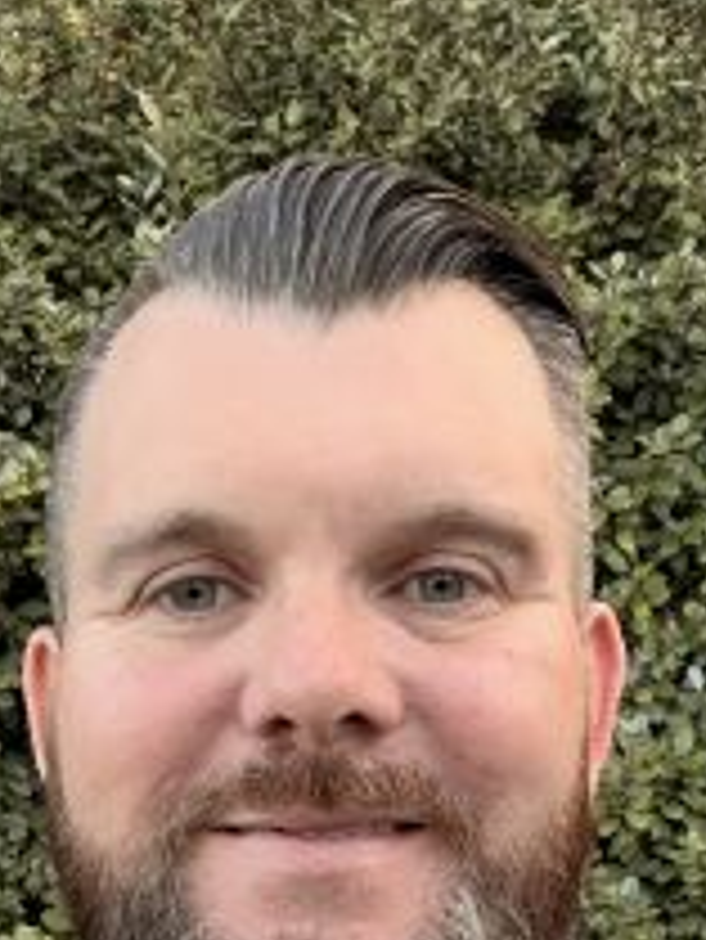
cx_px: 351
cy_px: 976
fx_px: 1874
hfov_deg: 21.3
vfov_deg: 26.4
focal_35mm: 69
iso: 64
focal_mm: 2.71
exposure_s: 1/121
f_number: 1.9
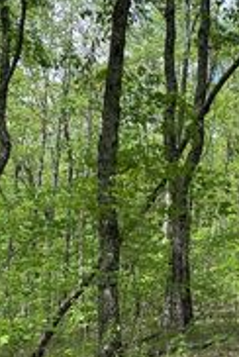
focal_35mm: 59
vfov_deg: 33.8
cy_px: 211
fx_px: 585
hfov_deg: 20.4
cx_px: 336
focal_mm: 6.86
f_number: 1.78
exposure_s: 1/1029
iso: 80
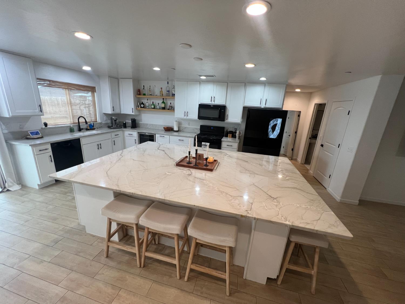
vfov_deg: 89.9
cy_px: 152
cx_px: 202
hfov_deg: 106.2
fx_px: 152
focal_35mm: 13
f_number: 1.8
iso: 160
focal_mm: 1.57
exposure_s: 1/120
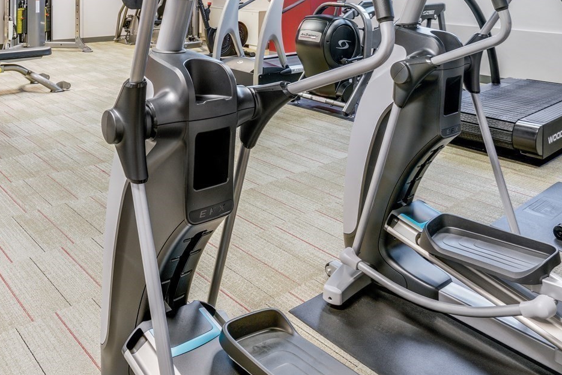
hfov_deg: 54.1
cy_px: -31
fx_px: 546
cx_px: 232
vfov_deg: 33.4
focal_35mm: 35
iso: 800
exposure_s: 1/1.67
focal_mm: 16
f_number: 7.1
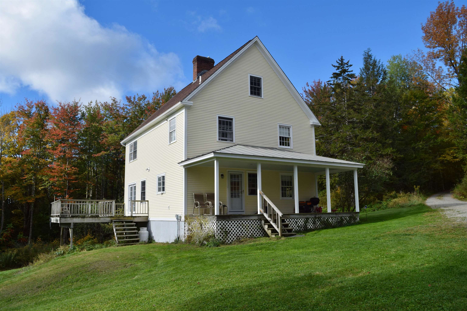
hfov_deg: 67.4
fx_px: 350
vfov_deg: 47.9
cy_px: 156
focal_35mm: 27
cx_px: 234
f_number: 7.1
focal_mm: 18
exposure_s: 1/800
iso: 200
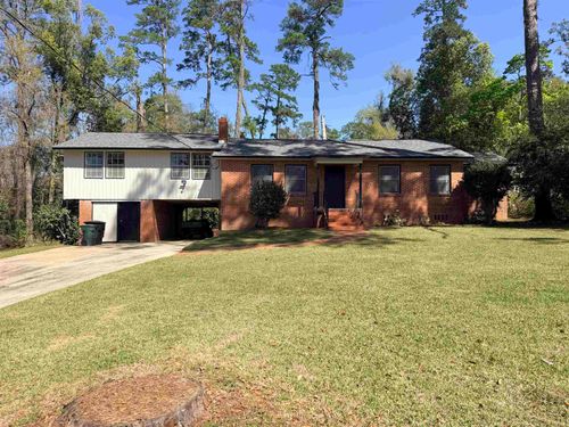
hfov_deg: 71.6
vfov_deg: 56.8
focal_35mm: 24
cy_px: 214
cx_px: 284
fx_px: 394
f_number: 1.78
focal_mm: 6.76
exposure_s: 1/3953
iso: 80
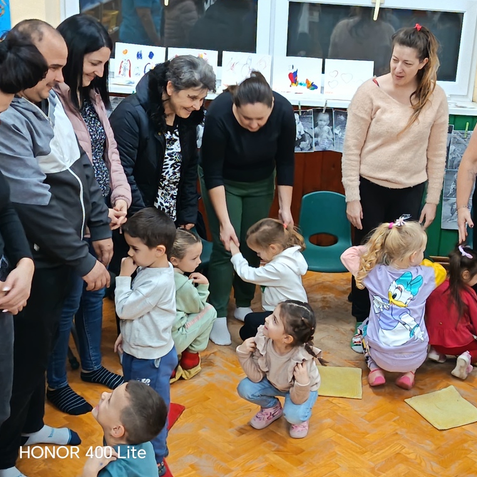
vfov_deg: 30.0
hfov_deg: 29.8
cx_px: 317
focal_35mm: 57
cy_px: 237
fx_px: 889
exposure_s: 1/50
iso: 4526
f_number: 1.75
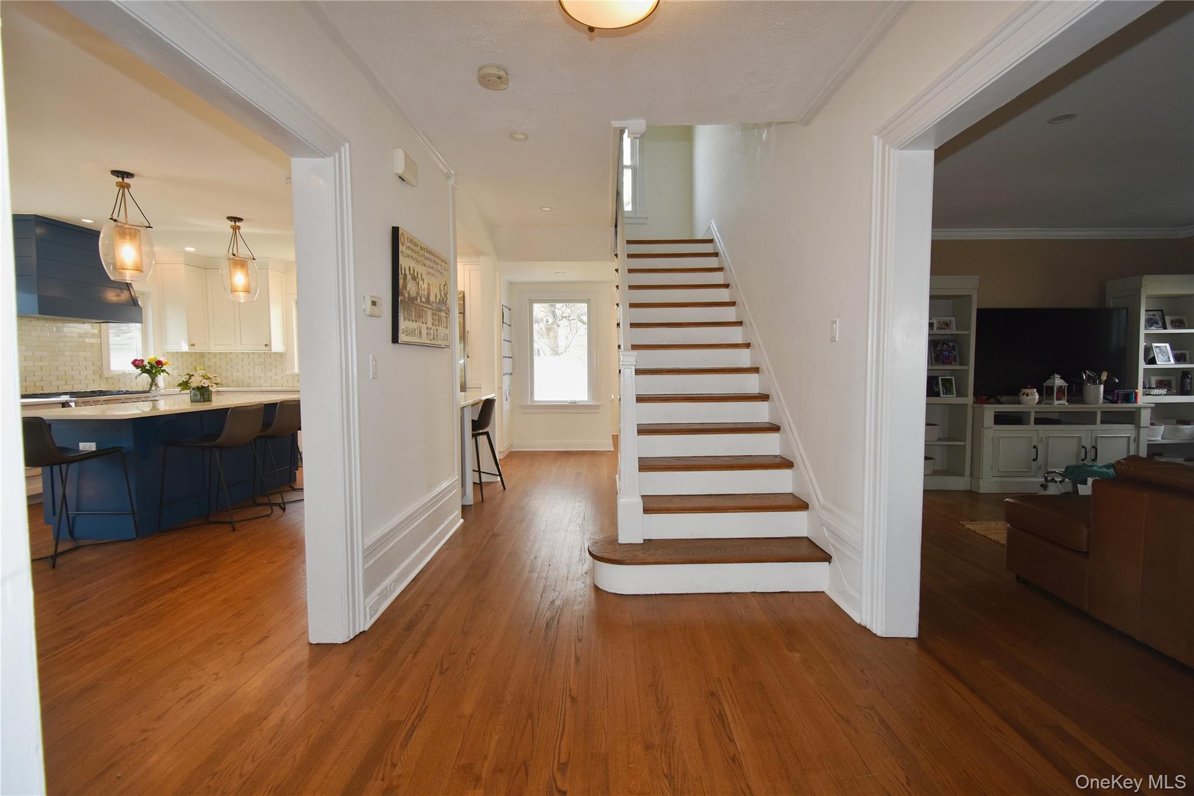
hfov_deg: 100.4
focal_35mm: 15
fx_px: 497
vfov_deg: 77.3
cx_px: 597
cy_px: 398
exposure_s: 1/60
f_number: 4.5
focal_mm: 10
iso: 200
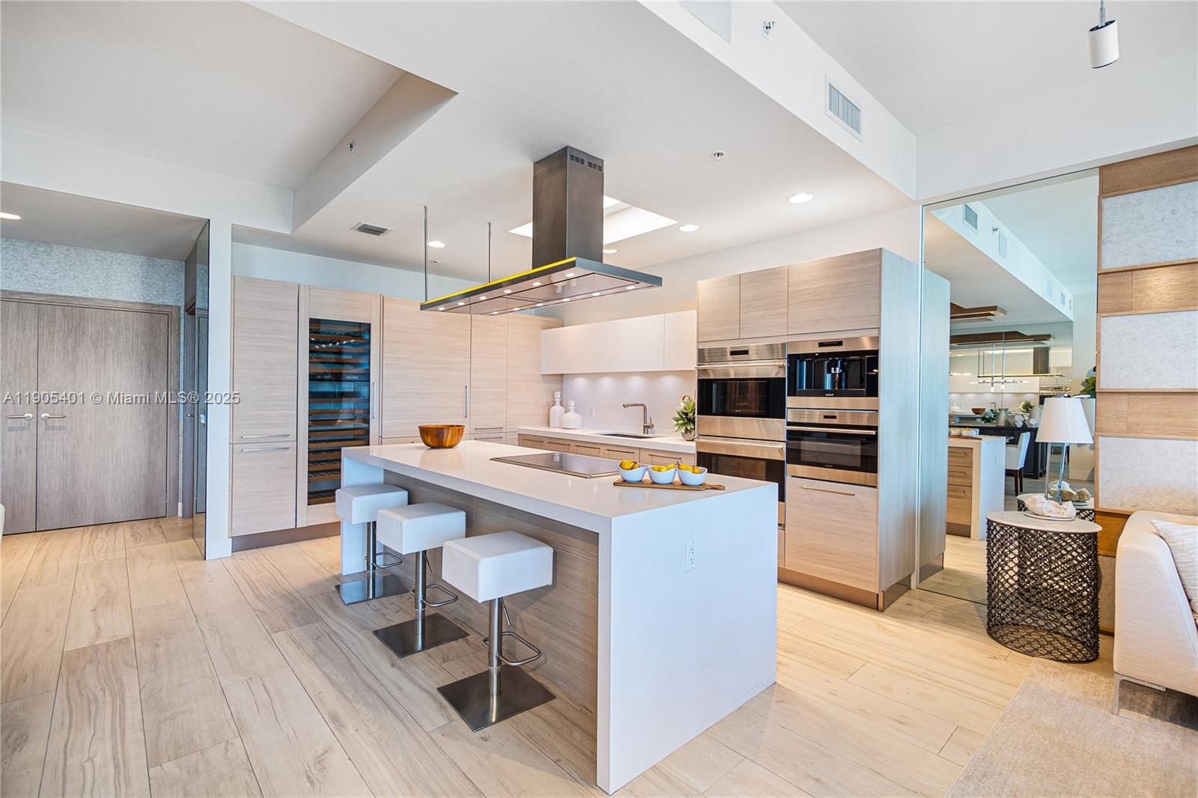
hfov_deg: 96.7
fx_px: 532
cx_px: 599
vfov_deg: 73.7
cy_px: 399
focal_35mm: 16
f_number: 4
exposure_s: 1/15
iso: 100
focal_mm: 8
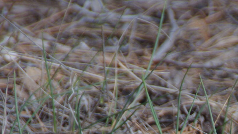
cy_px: 208
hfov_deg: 2.4
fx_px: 5799
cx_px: 226
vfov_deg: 1.3
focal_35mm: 919
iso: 400
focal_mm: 200
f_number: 6.3
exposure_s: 1/160
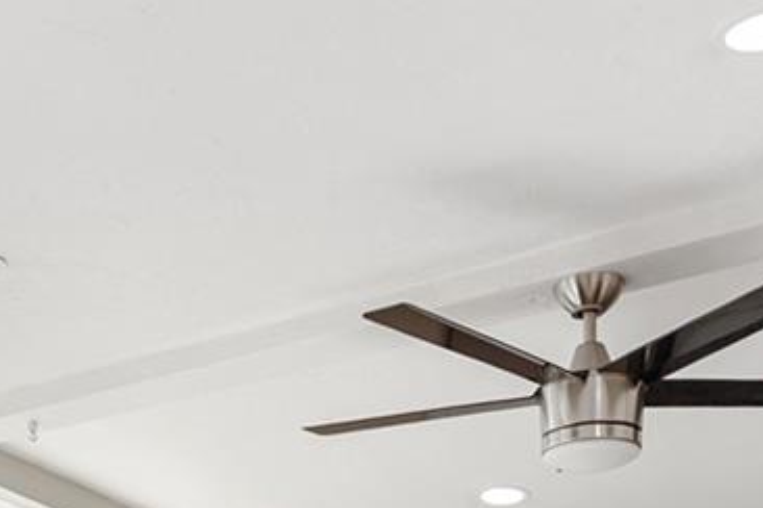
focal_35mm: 70
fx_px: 1483
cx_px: 192
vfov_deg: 16.2
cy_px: 929
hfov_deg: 28.4
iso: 64
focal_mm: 16
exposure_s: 1/250
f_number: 2.8
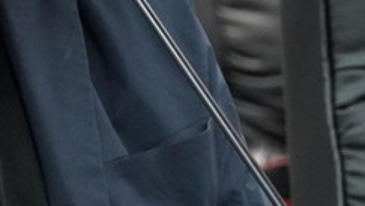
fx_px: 8008
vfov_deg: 1.5
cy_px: 29
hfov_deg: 2.6
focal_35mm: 827
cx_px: -12
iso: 2500
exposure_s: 1/80
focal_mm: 100
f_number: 5.6
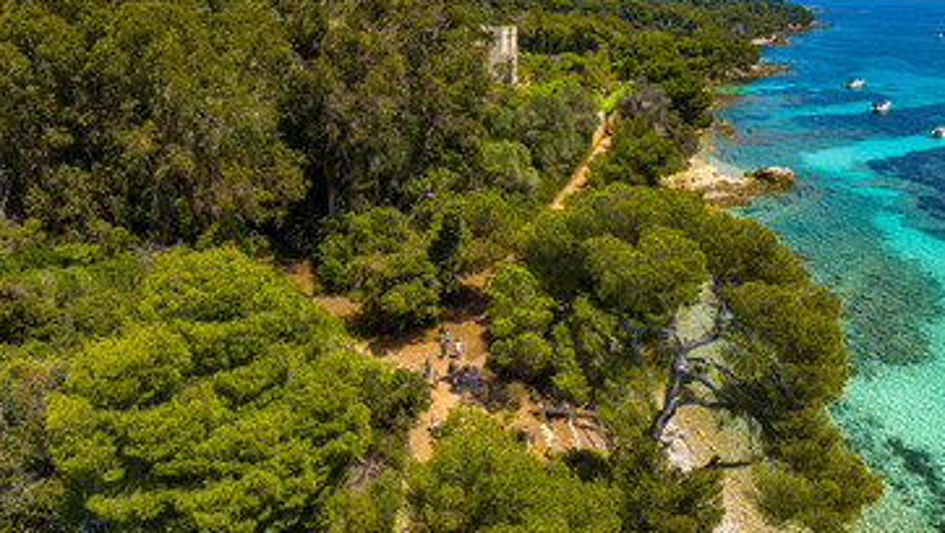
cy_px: 193
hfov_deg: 69.8
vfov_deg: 42.6
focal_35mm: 27
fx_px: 677
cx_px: 486
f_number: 8
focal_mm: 12.3
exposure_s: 1/640
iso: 200
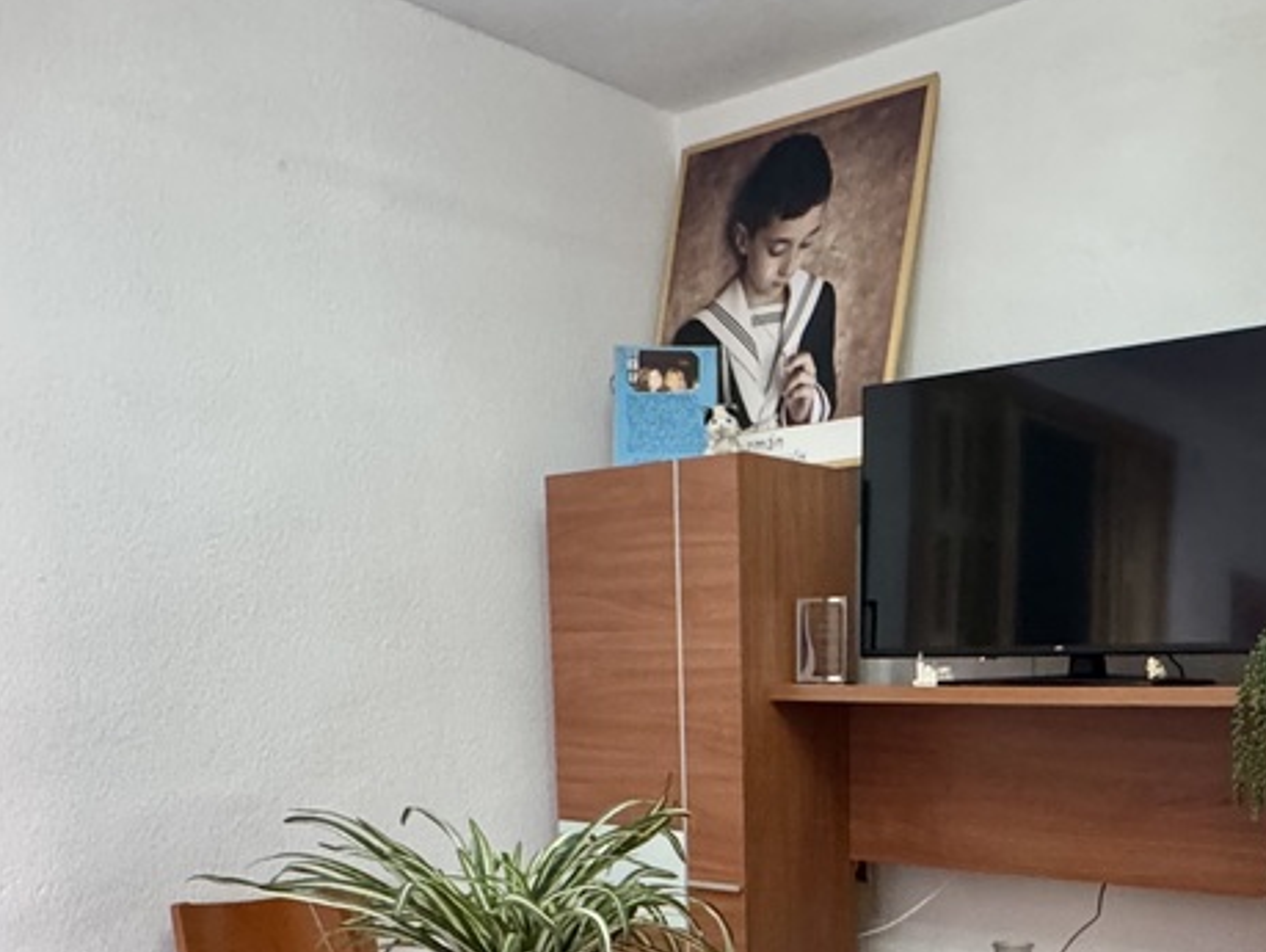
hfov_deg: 46.6
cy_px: 908
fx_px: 1427
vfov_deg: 34.2
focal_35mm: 39
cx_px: 902
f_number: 2.2
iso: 800
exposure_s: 1/50
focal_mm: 2.22
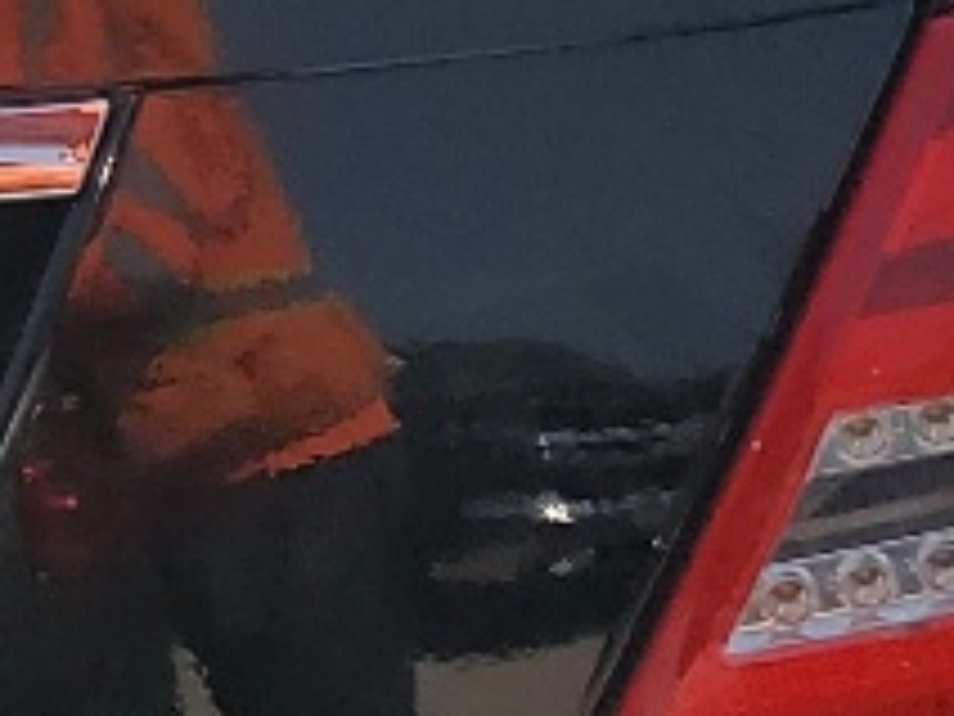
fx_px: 5402
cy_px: 270
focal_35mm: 196
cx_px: -990
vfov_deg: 7.6
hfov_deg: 9.4
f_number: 1.5
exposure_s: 1/5000
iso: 50
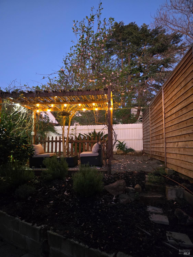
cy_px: 128
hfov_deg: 58.9
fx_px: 171
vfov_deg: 73.9
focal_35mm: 23
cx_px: 96
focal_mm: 5.4
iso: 1250
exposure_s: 1/30
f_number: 1.8
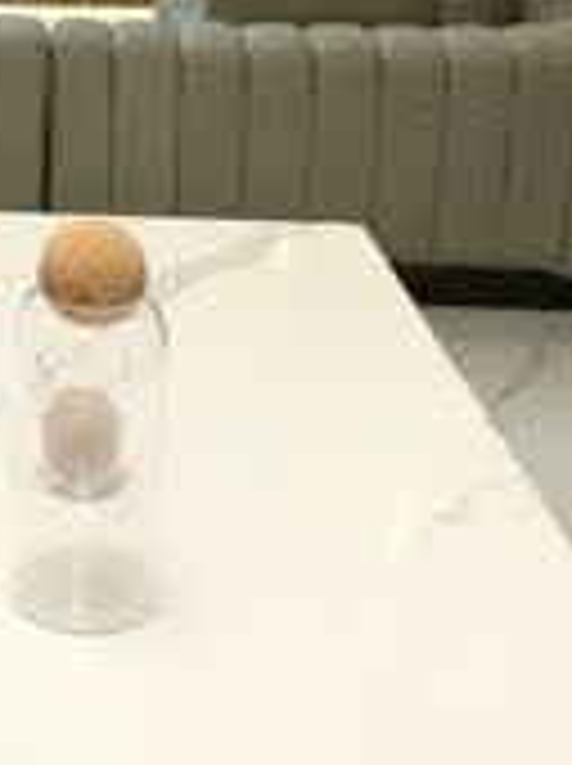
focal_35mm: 69
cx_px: -101
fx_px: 1524
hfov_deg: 20.0
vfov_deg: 27.1
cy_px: 68
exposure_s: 1/122
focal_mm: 2.22
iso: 50
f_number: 2.2
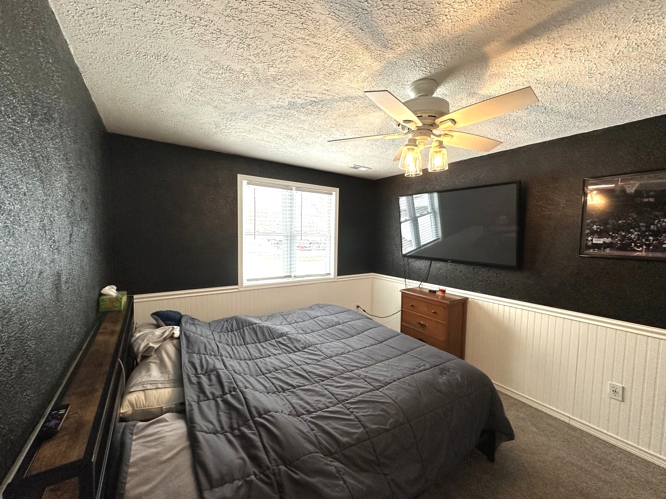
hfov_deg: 102.1
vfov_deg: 85.7
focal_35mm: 14
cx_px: 333
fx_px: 269
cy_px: 250
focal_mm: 2.22
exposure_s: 1/60
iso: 160
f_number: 2.2
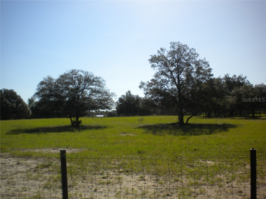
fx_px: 269
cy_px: 100
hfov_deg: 52.6
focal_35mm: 35
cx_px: 133
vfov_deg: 40.7
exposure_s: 1/1000
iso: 80
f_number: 4.6
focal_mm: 6.3
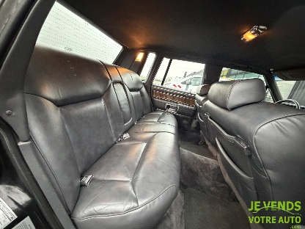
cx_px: 152
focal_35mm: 14
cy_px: 114
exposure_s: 1/57
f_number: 2.2
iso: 1250
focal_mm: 2.22
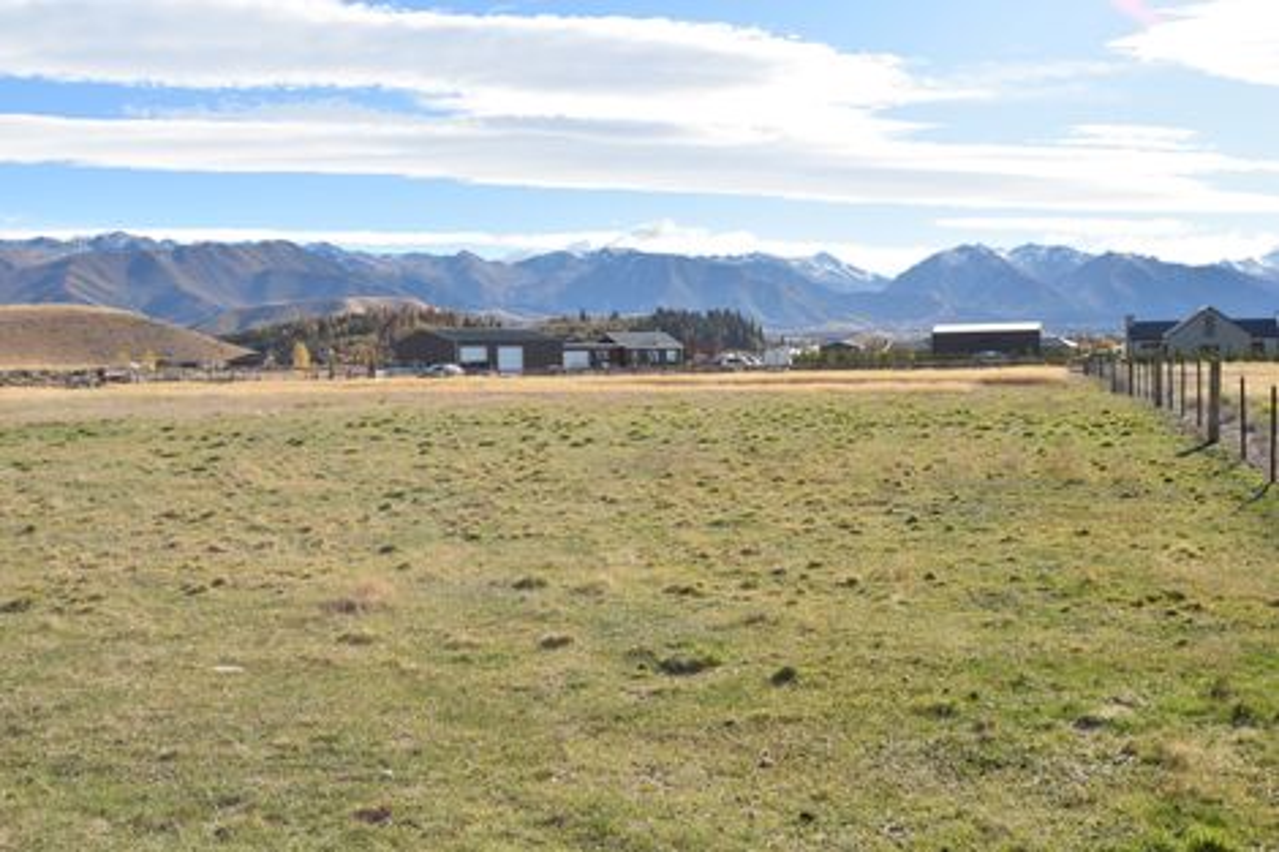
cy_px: 426
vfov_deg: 36.8
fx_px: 1278
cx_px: 640
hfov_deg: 53.1
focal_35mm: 36
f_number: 10
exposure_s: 1/400
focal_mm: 24
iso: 200
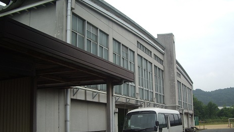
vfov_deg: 28.9
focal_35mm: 41
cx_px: 122
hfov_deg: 49.4
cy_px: 84
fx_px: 254
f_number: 2.6
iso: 50
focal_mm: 5.8
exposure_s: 1/160
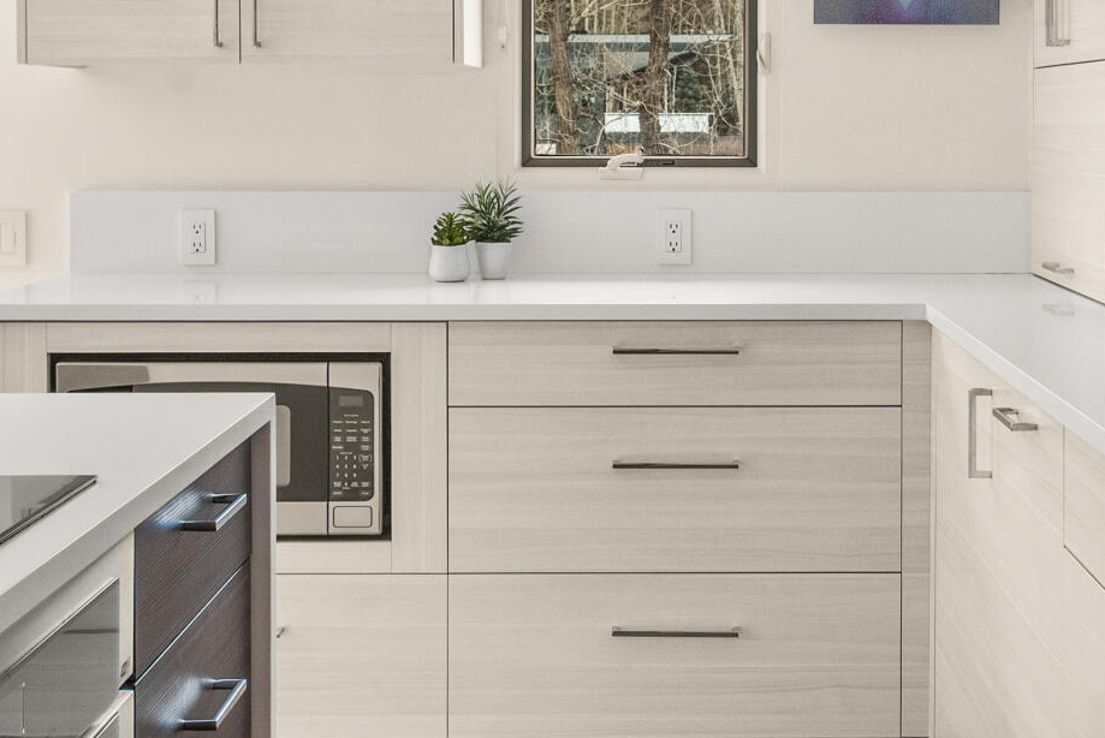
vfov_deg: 21.7
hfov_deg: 32.2
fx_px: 1904
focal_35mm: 62
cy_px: 155
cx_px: 681
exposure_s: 1/5
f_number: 10
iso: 400
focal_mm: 19
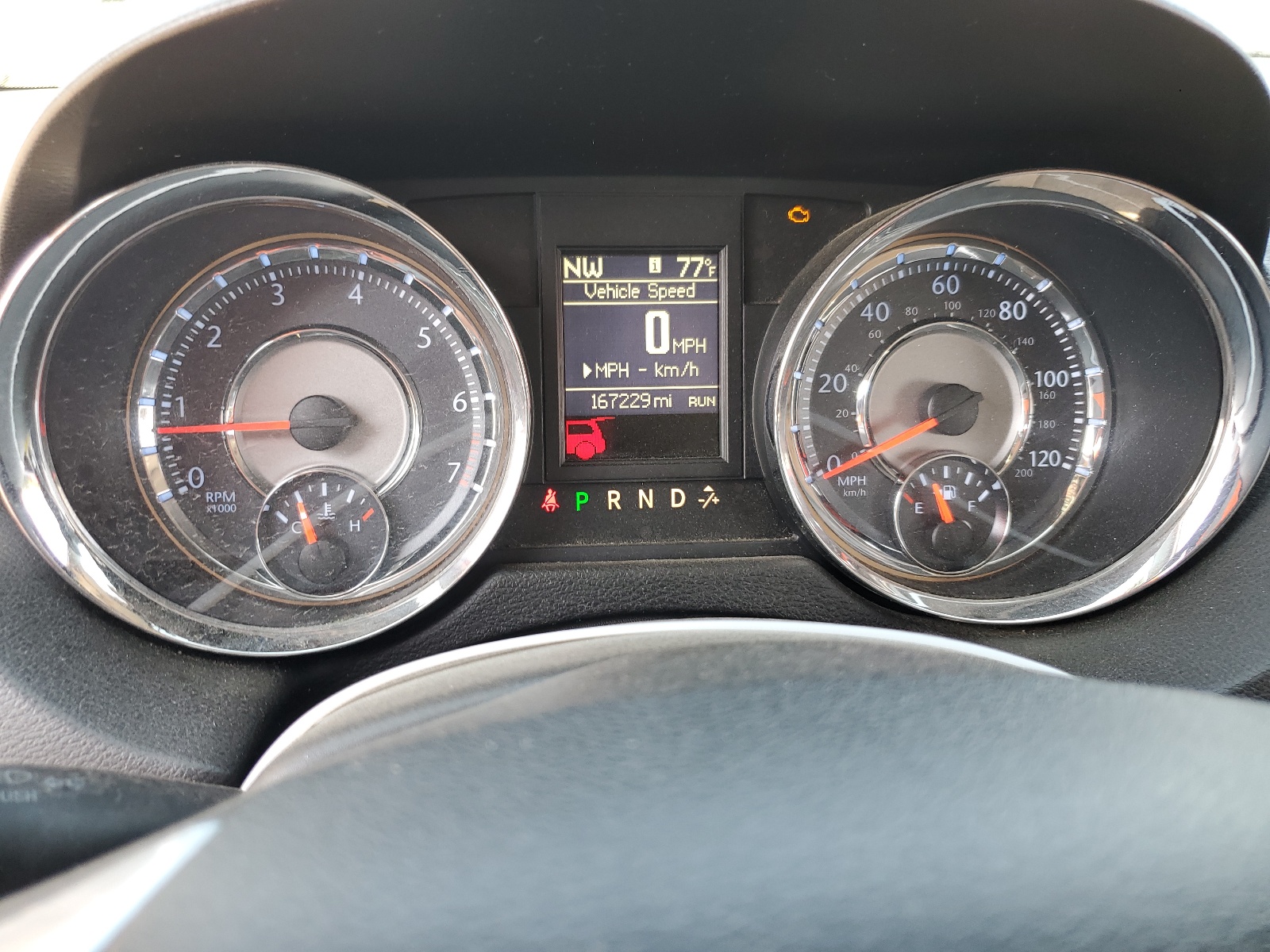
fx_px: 954
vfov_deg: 53.1
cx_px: 635
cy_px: 476
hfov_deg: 67.3
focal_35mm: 26
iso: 52
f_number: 1.5
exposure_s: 1/60.2
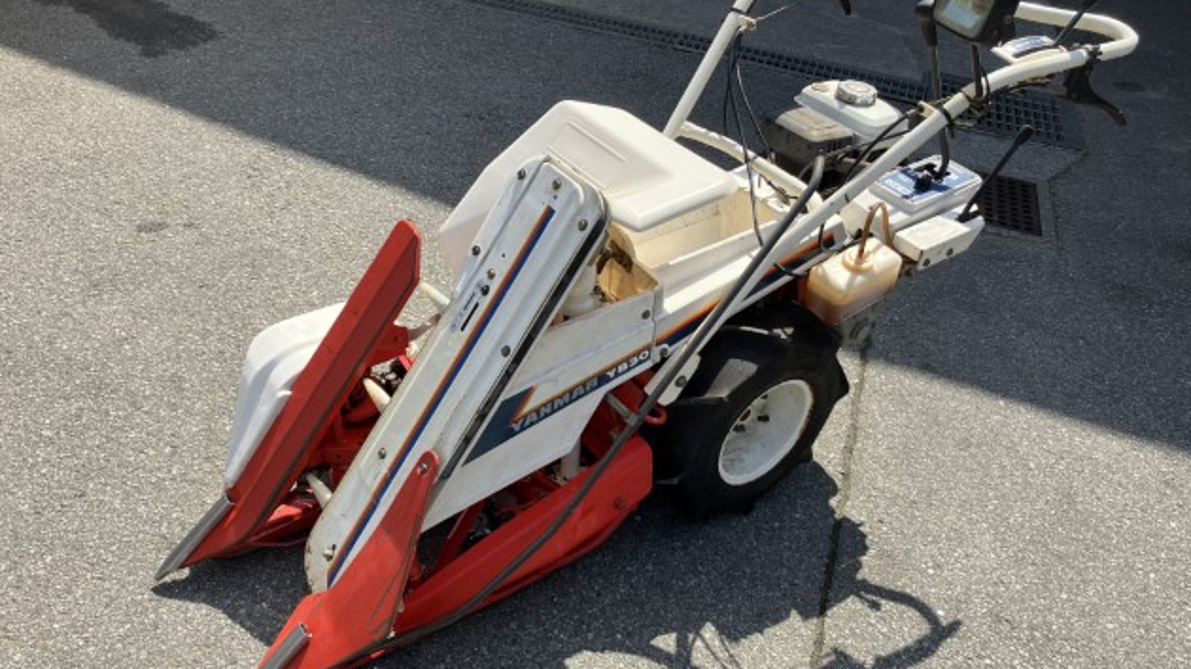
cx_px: 601
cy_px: 348
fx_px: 979
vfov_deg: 37.7
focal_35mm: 31
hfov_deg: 62.6
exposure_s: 1/1245
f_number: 1.8
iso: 32
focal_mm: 3.99
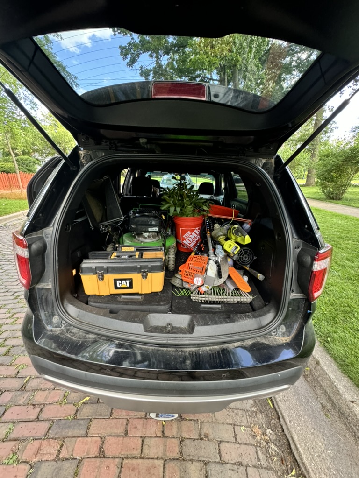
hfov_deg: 85.7
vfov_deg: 102.1
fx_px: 194
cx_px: 180
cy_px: 239
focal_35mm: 14
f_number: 2.2
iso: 250
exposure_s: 1/99
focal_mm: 2.22
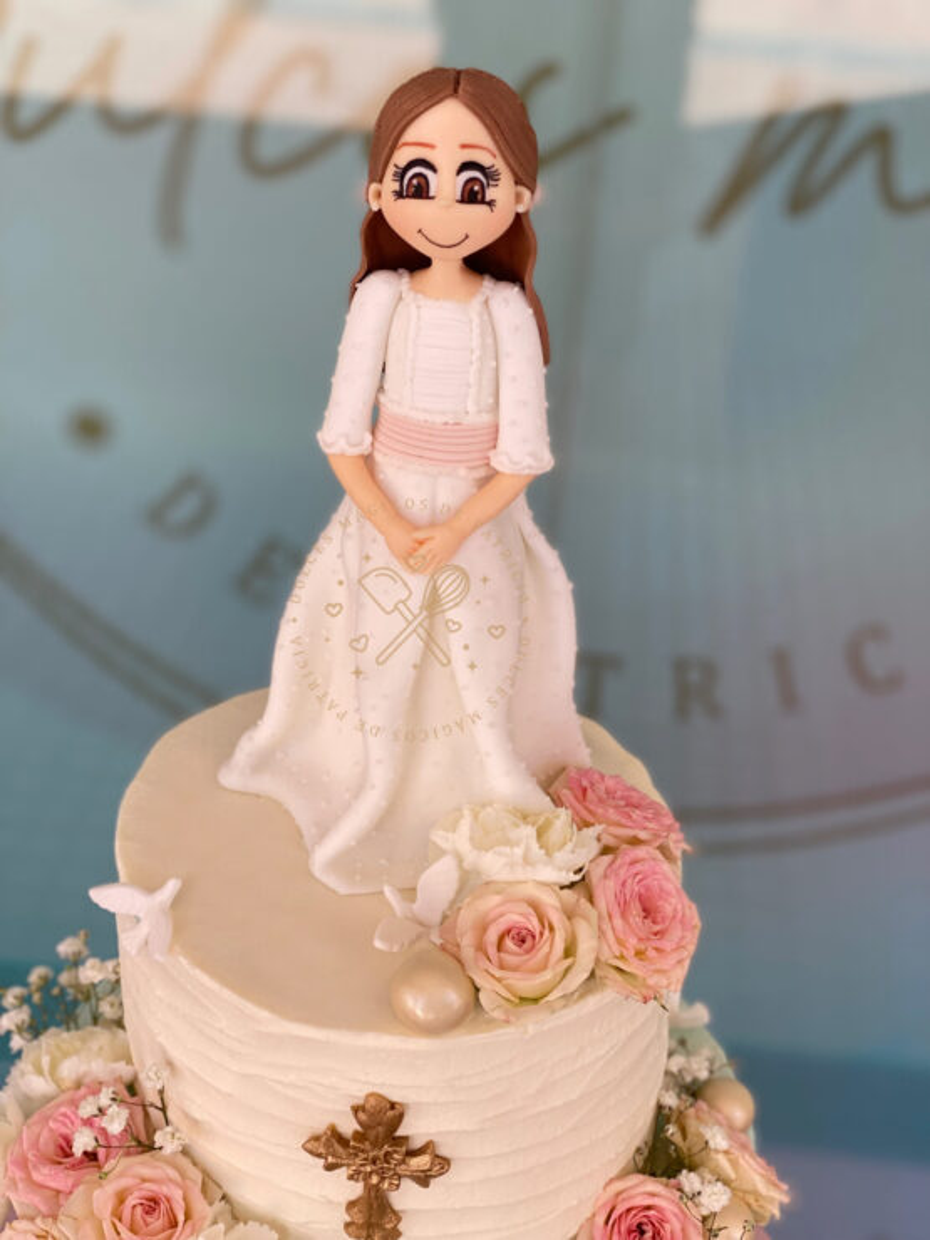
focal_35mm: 52
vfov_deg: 36.8
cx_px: 465
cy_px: 620
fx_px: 1863
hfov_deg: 28.0
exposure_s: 1/126
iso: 20
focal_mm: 6
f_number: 2
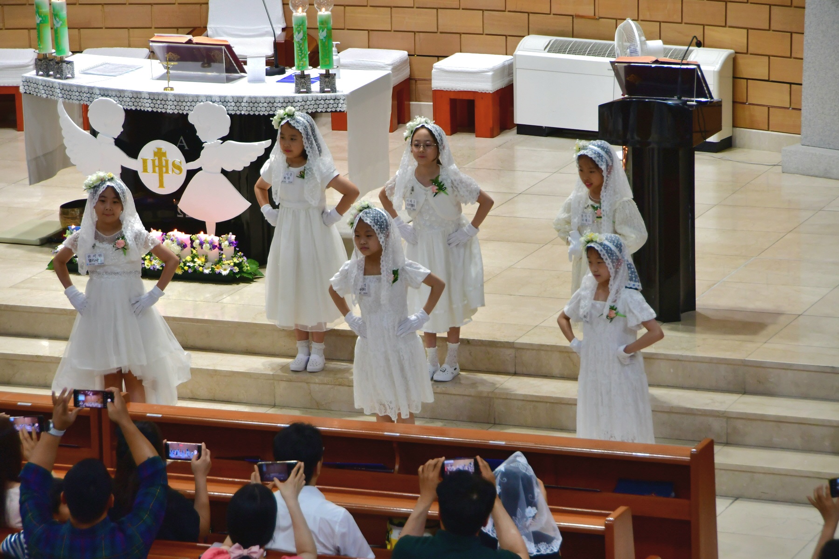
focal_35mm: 180
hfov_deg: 11.4
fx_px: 4195
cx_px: 420
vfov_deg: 7.6
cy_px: 280
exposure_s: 1/125
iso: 640
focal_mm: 120
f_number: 6
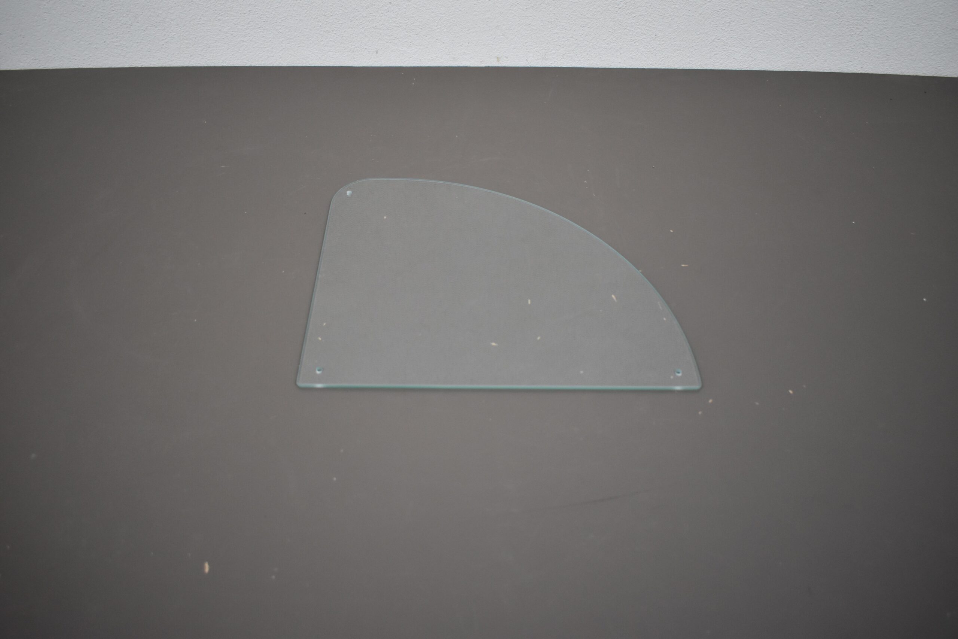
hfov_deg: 59.5
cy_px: 320
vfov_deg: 41.7
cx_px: 479
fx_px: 838
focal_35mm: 32
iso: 800
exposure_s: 1/250
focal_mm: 21
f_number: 3.8
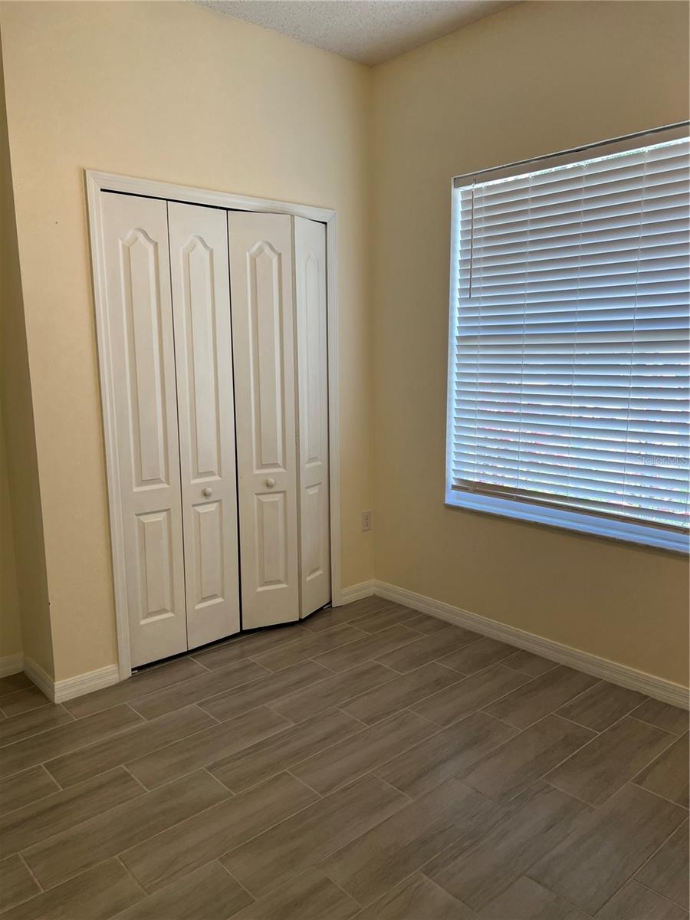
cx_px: 345
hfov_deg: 53.1
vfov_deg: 67.3
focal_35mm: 26
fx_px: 691
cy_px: 460
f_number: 1.5
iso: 50
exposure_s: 1/120
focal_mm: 5.7
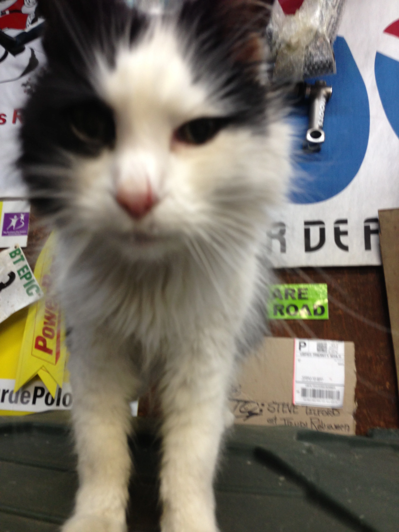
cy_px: 266
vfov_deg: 55.4
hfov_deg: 42.9
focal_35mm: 33
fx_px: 507
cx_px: 200
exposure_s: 1/20
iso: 80
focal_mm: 4.13
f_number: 2.4
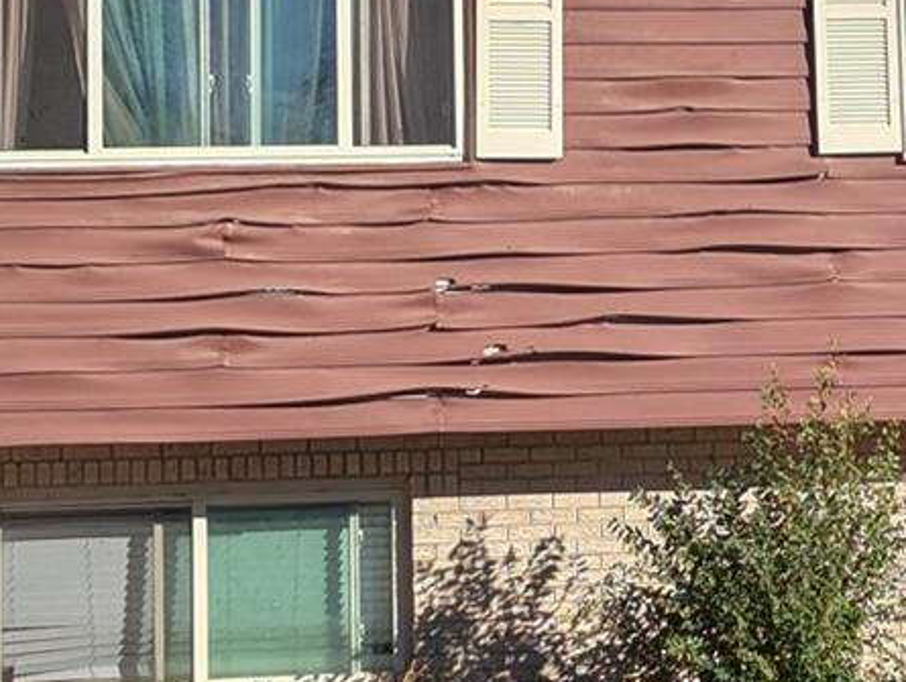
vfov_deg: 8.6
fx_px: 4508
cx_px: 706
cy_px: -106
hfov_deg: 11.4
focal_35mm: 172
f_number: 1.85
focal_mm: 6.81
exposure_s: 1/2375
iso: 46
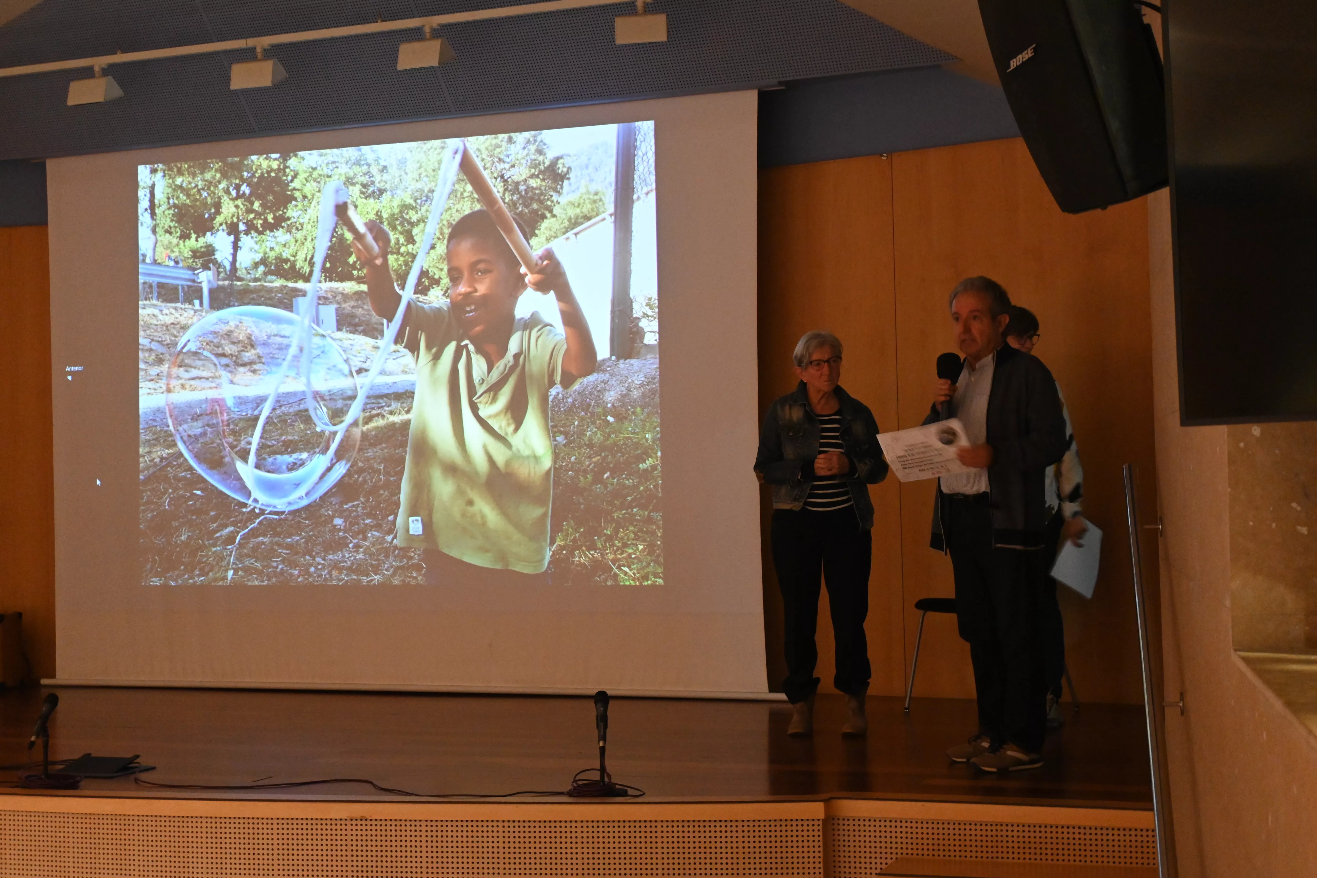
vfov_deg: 27.3
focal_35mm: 50
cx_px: 658
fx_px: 1811
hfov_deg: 40.0
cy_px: 439
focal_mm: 33
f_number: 5
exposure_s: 1/10
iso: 3200
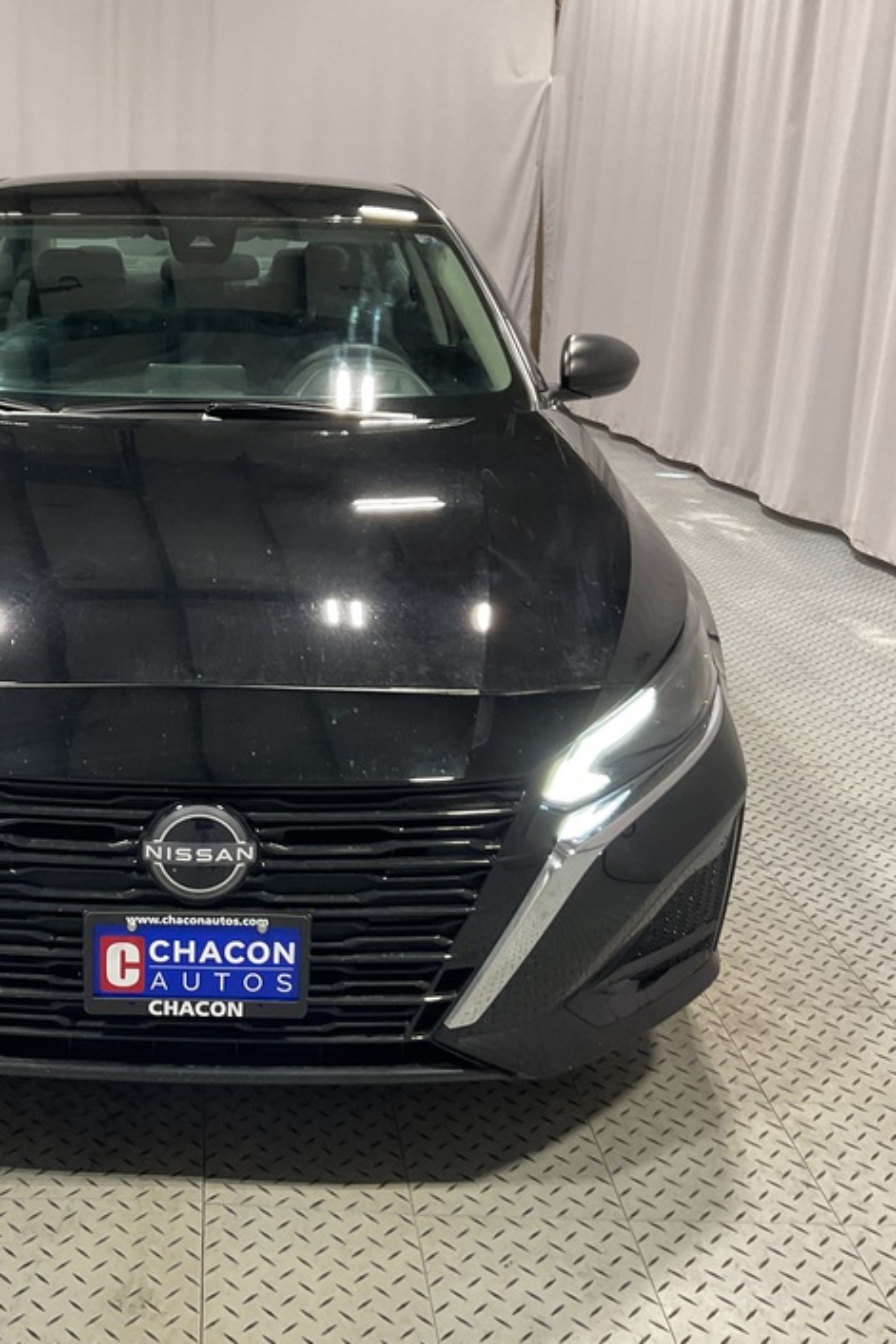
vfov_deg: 47.4
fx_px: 1530
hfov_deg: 31.7
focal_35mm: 41
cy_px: 674
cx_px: 167
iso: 64
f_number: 1.8
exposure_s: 1/50
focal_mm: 3
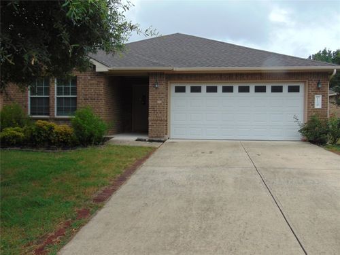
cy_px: 128
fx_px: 295
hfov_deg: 60.0
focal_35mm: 30
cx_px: 170
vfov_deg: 46.8
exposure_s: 1/1000
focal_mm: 5.4
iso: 80
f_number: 3.1
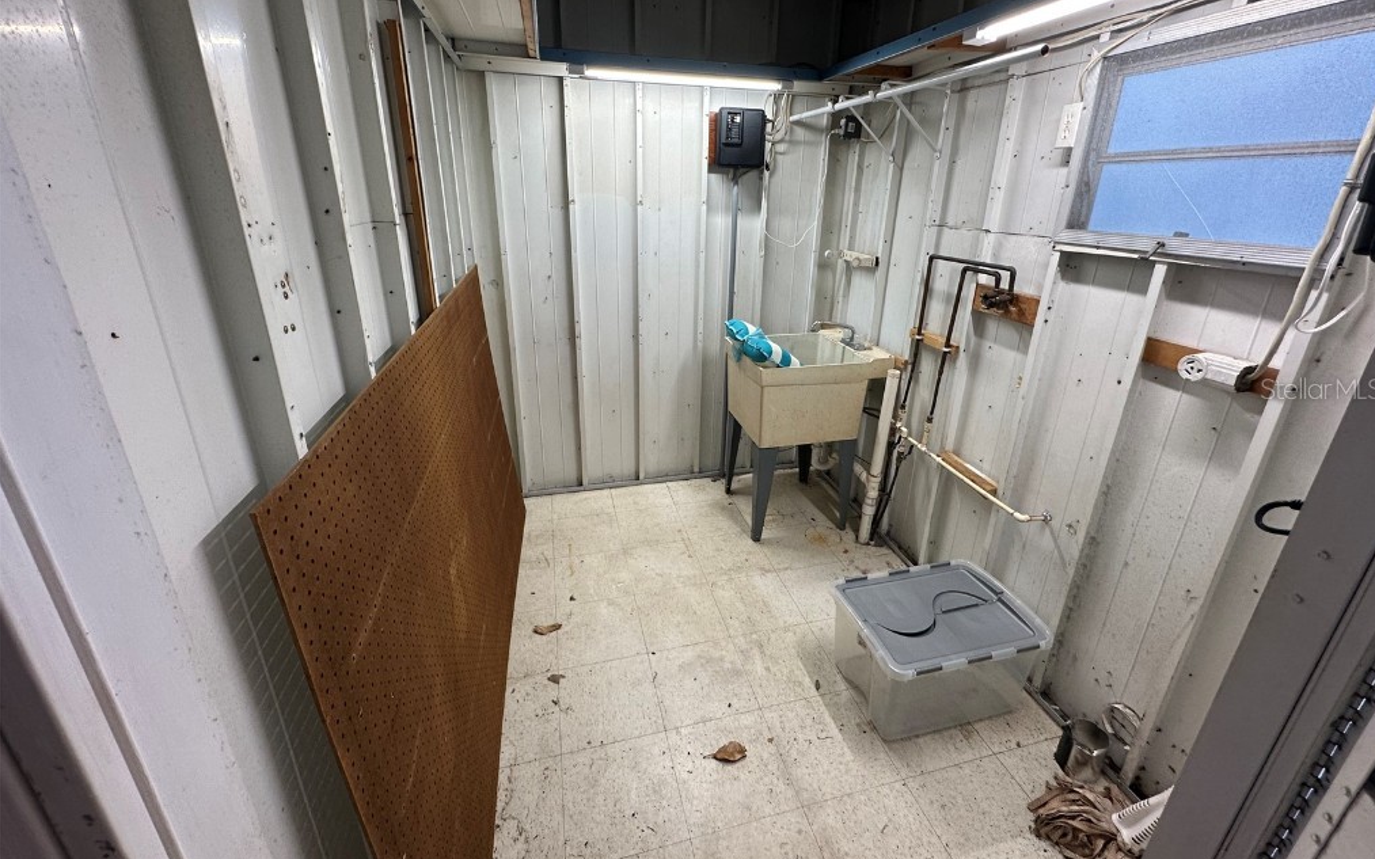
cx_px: 694
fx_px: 562
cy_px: 388
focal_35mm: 15
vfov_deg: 74.6
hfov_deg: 101.5
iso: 100
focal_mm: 2.22
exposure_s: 1/120
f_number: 2.2
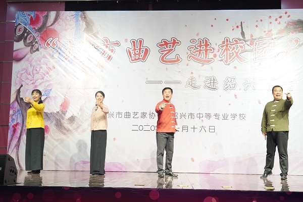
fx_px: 417
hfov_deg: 40.0
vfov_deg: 27.3
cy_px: 101
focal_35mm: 50
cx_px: 152
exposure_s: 1/15
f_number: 10
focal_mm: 33
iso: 1250
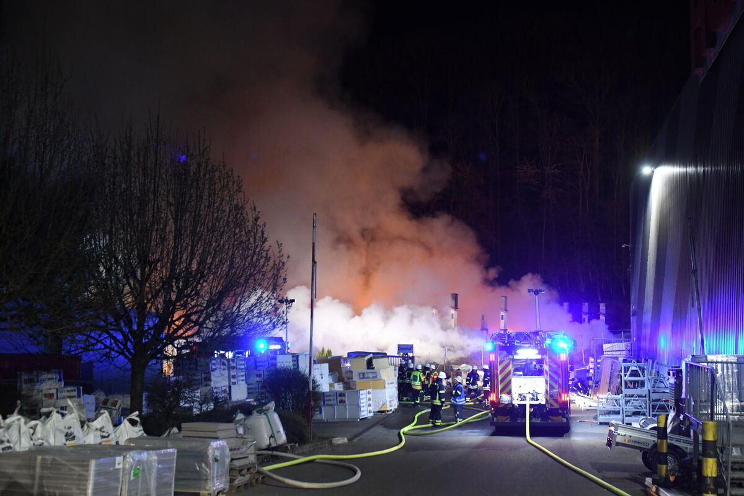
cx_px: 372
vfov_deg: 33.0
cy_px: 248
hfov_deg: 47.9
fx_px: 837
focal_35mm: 40
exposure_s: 1/60
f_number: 2.8
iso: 3200
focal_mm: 27
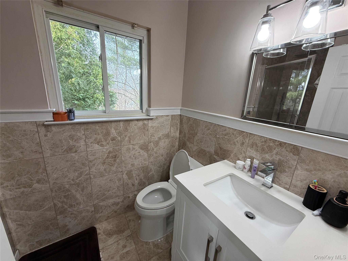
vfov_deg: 85.7
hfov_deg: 102.1
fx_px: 141
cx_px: 174
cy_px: 130
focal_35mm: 14
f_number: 2.2
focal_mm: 2.22
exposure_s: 1/120
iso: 125
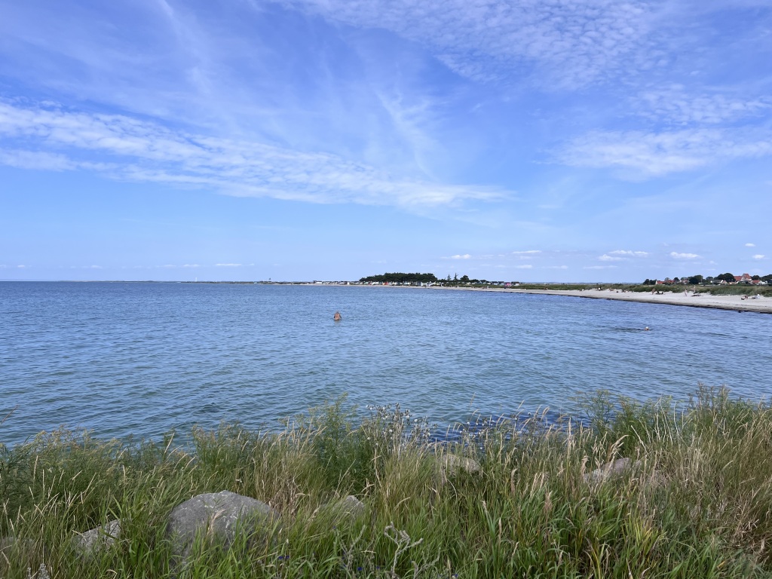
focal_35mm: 26
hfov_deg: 67.3
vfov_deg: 53.1
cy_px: 290
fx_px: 580
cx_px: 386
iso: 50
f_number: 1.5
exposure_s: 1/5882
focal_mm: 5.7
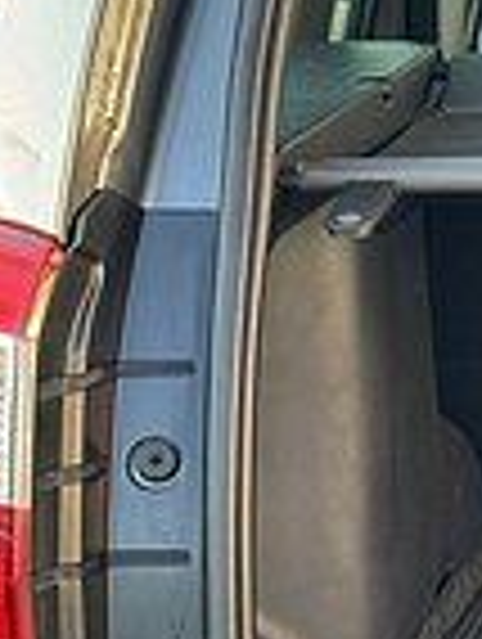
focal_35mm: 185
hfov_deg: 7.6
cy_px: 364
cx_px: 1072
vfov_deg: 10.7
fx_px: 3424
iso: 100
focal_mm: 6.76
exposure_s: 1/121
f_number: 1.78
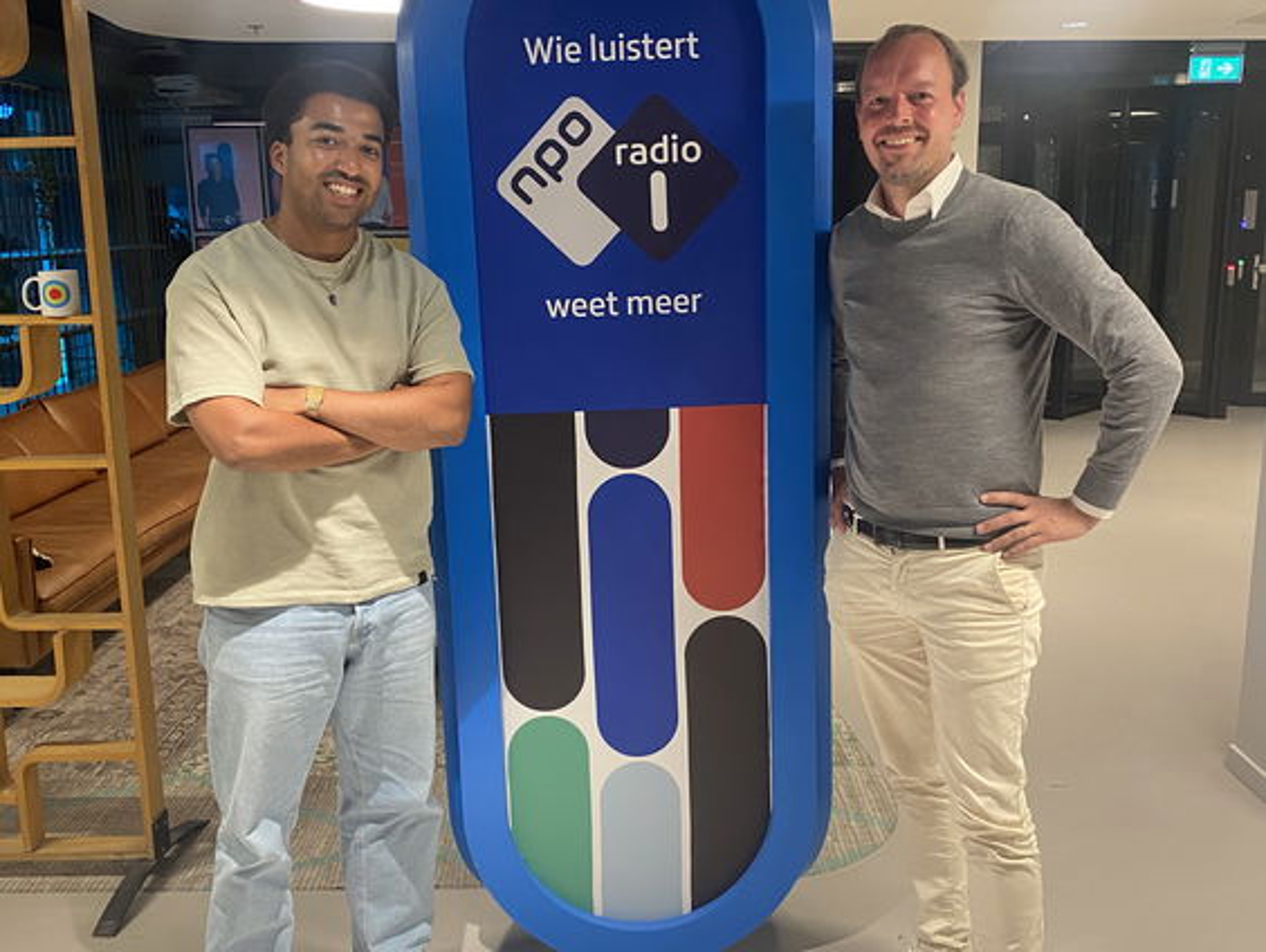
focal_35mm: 26
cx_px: 633
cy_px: 476
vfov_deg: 53.1
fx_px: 952
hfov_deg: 67.3
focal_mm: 4.25
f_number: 1.8
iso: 200
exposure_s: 1/50
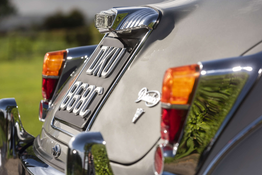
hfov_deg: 14.1
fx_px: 1056
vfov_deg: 9.5
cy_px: 88
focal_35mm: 145
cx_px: 131
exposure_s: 1/320
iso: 200
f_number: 7.1
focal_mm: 145
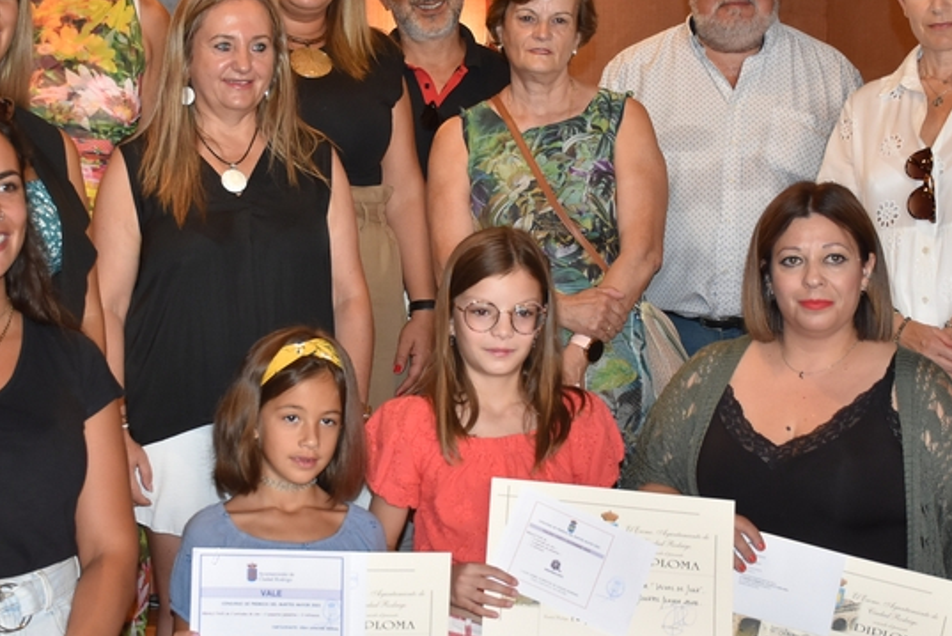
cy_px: 291
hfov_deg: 29.6
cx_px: 383
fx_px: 1795
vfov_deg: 20.1
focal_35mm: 68
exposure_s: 1/60
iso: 800
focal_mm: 27
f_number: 4
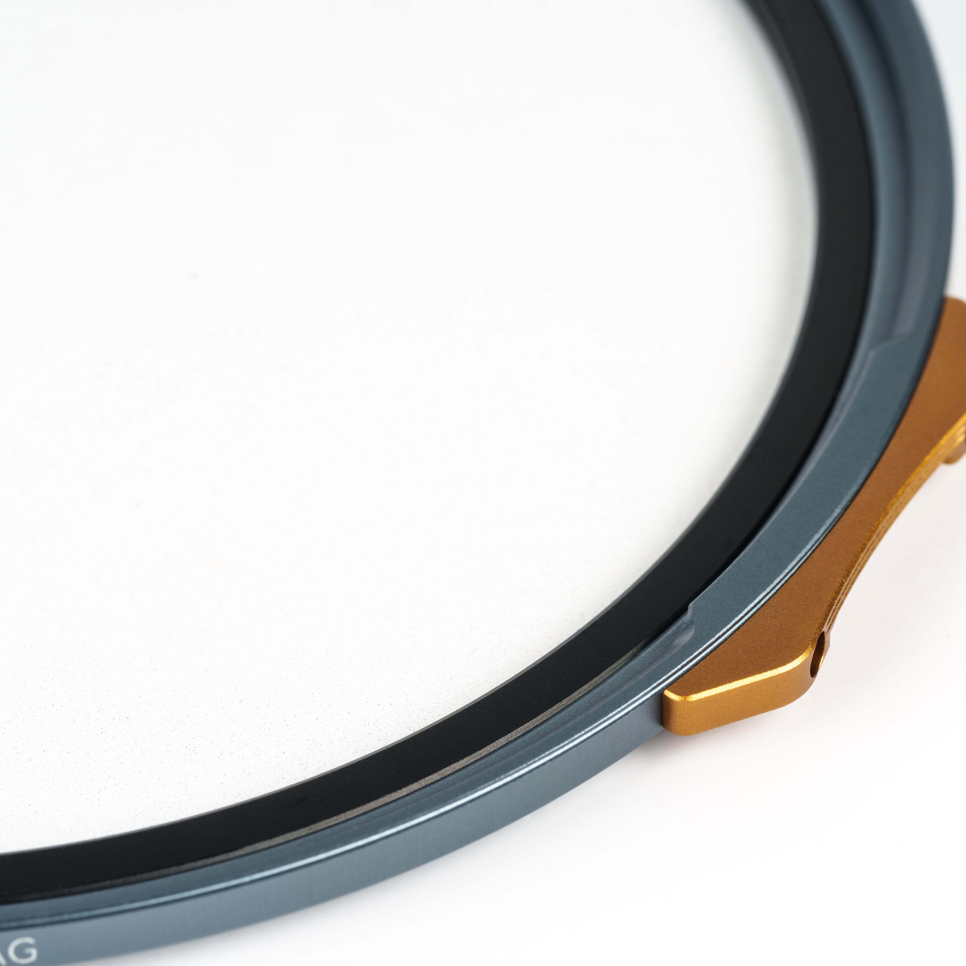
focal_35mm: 140
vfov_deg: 12.5
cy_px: 548
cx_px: 695
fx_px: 4420
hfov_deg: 12.4
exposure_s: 1/160
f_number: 13
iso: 100
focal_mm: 90
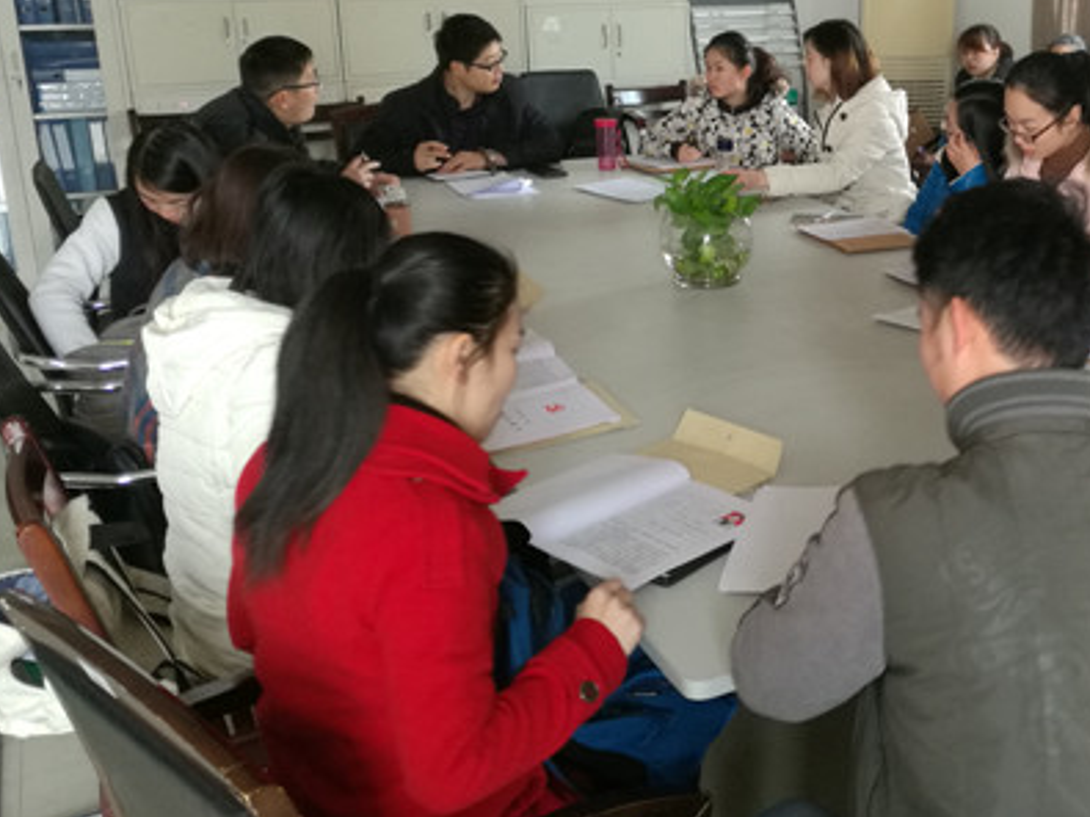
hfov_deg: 44.4
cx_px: 809
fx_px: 1291
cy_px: 259
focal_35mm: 41
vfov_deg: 34.7
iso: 200
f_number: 2
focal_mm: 4.04
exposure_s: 1/33.3
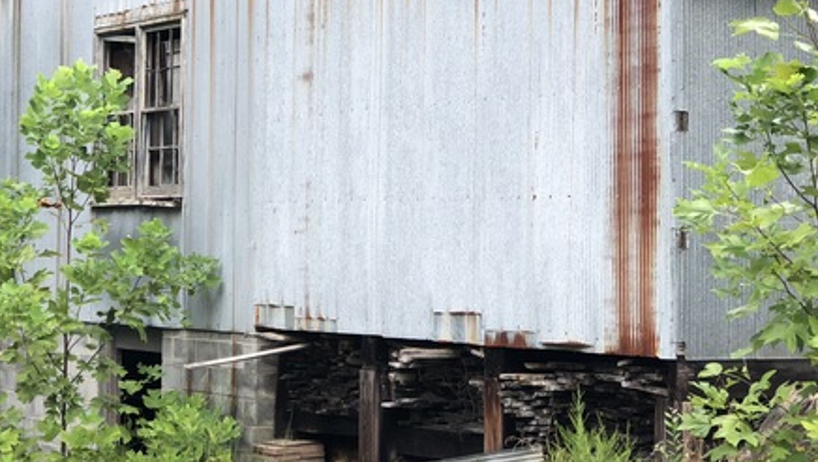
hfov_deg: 19.4
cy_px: 100
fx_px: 2388
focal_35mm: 110
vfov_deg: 11.0
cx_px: 369
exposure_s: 1/121
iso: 40
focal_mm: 6.6
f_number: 2.8
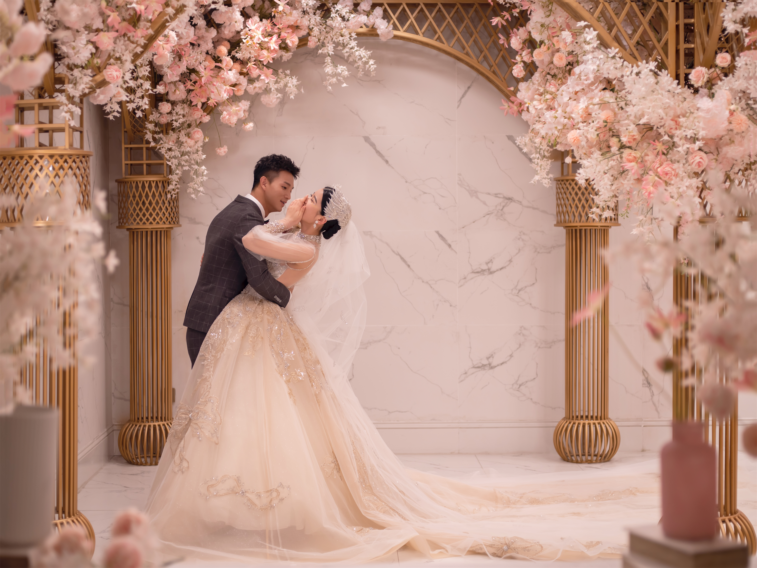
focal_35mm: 59
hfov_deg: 32.7
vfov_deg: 24.8
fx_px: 1290
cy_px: 284
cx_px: 378
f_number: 3.2
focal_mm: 75
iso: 400
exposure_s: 1/400
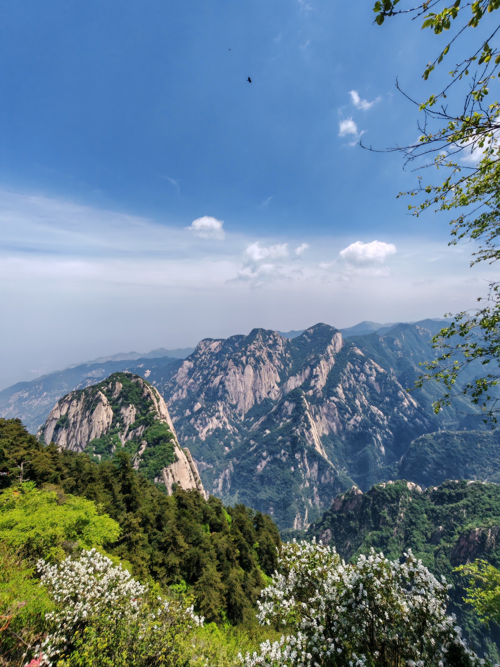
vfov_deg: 94.5
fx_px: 308
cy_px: 334
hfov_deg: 78.1
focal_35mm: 16
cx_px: 250
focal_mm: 1.96
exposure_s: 1/2000
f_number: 2.2
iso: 50
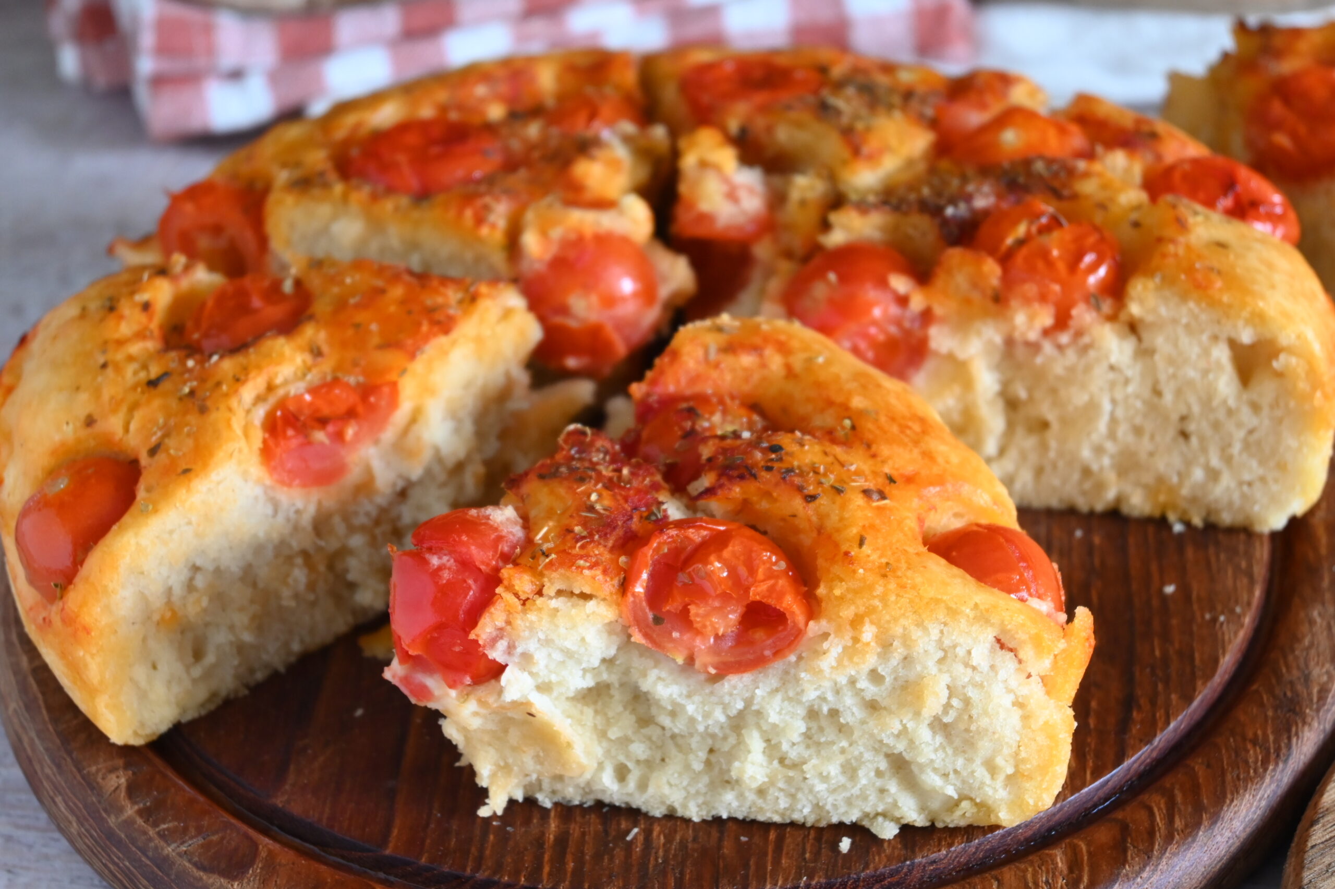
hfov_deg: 28.1
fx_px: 2669
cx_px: 668
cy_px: 444
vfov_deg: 18.9
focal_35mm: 72
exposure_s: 1/30
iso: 800
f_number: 6.3
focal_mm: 48
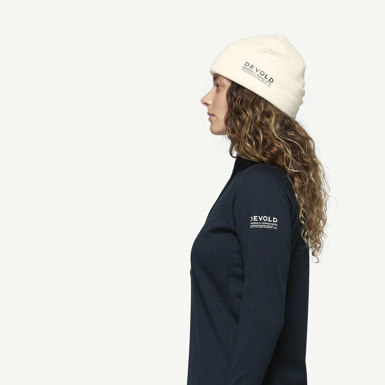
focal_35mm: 148
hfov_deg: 11.8
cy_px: 443
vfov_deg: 11.6
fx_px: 1862
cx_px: 259
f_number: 6.3
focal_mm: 70
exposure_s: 1/50
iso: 100
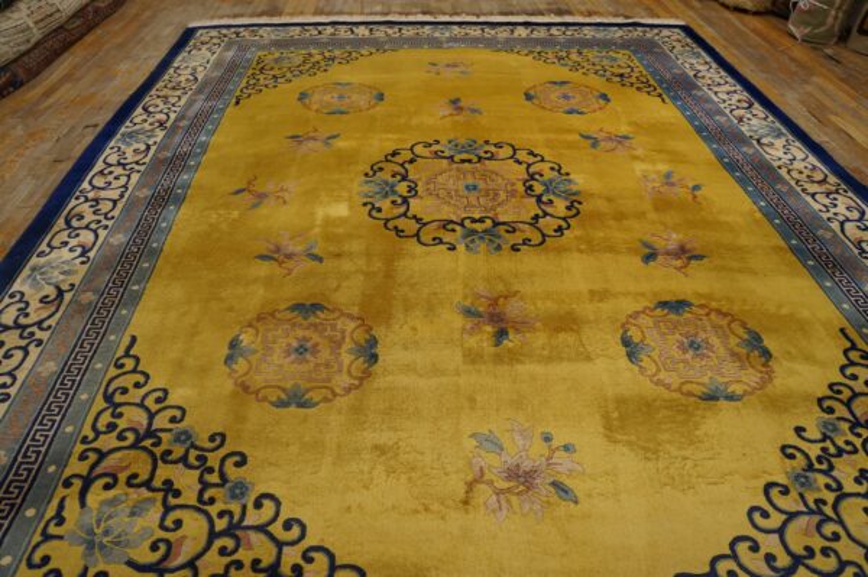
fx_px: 650
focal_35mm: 27
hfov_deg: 67.4
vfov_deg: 47.9
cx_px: 434
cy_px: 288
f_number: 4
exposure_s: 1/60
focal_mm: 18
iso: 640
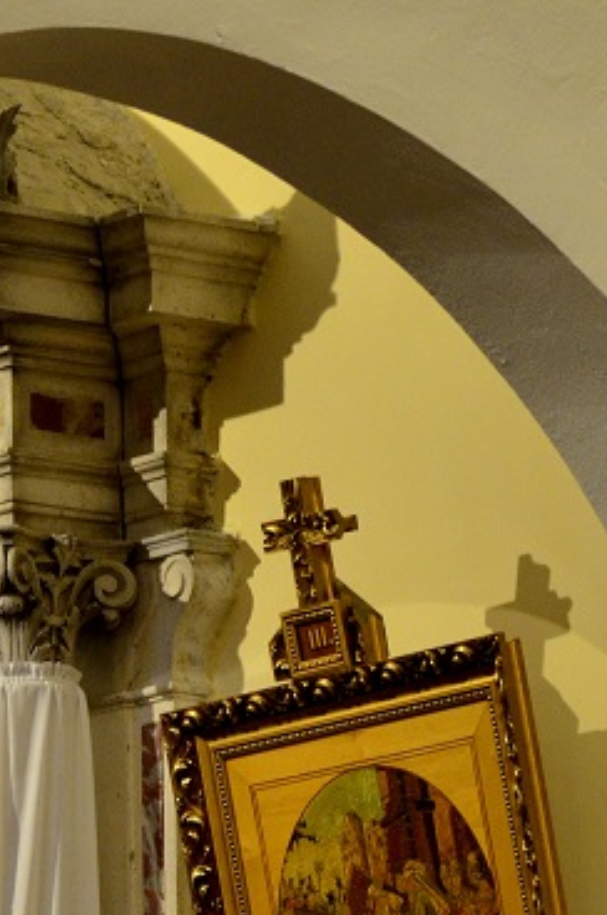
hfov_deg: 4.8
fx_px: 7235
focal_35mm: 285
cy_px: 1143
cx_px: -121
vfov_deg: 7.2
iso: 2000
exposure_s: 1/30
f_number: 5.6
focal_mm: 70
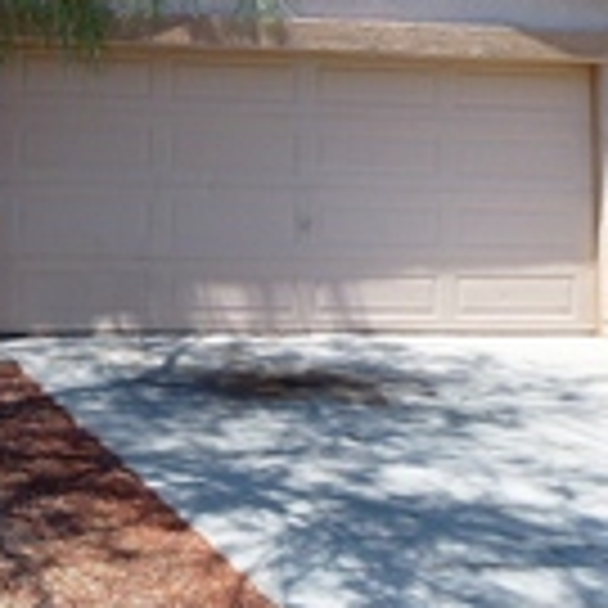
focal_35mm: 68
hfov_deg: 24.2
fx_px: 1351
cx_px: -9
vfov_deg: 24.5
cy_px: 41
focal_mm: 5.4
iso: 100
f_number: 4
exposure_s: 1/500
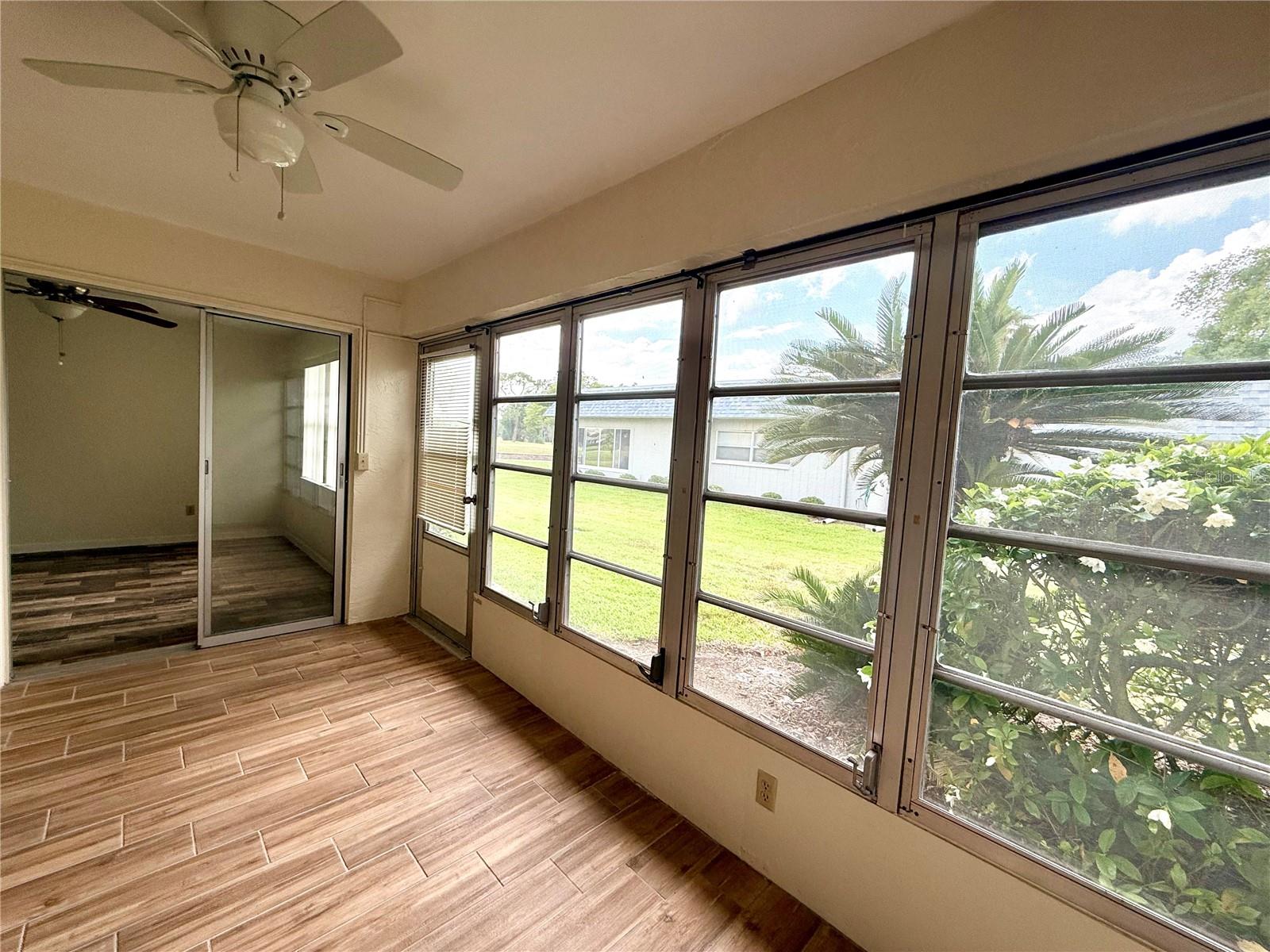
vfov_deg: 85.7
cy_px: 476
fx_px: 514
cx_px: 635
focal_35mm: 14
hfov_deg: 102.1
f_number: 2.2
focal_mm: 2.22
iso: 64
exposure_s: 1/247
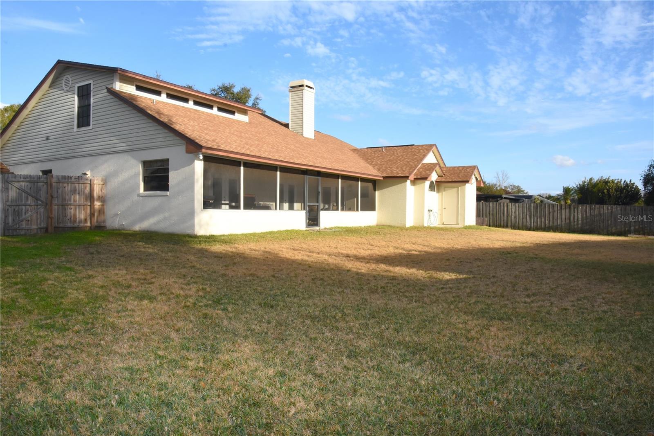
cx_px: 327
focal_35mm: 24
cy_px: 218
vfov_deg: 53.1
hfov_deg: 73.8
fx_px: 436
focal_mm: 16
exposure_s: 1/250
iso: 800
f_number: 16
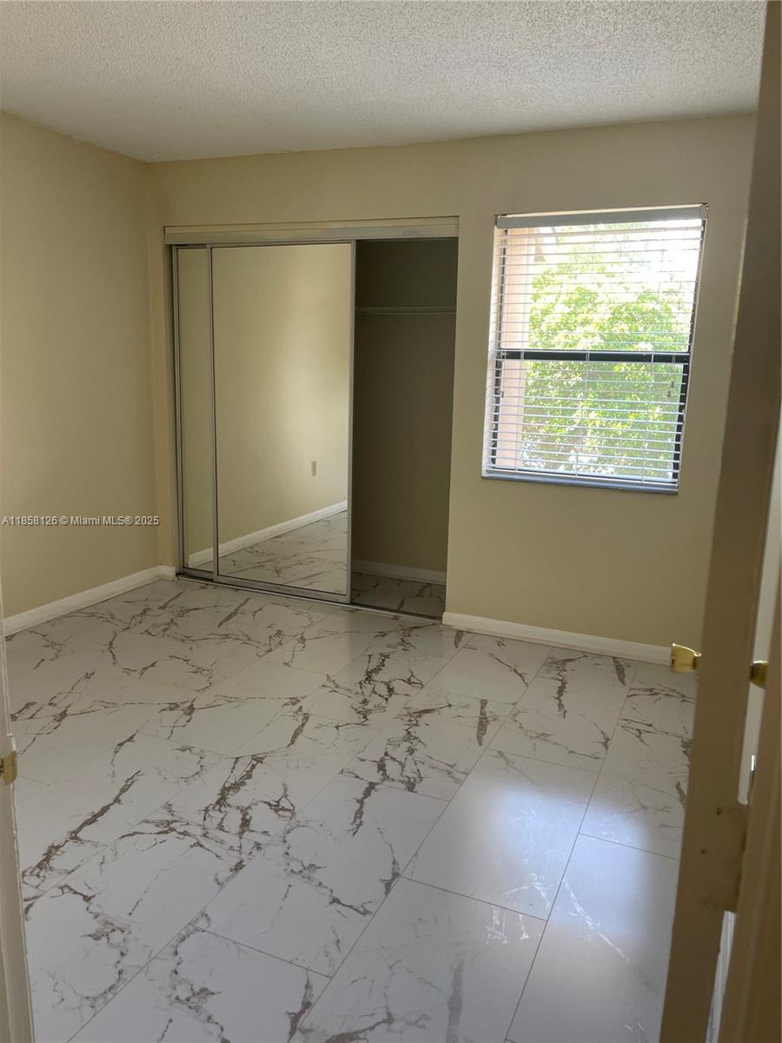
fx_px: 783
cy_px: 522
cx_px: 391
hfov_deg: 53.1
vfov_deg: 67.3
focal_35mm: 26
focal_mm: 5.1
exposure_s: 1/60
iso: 80
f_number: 1.6
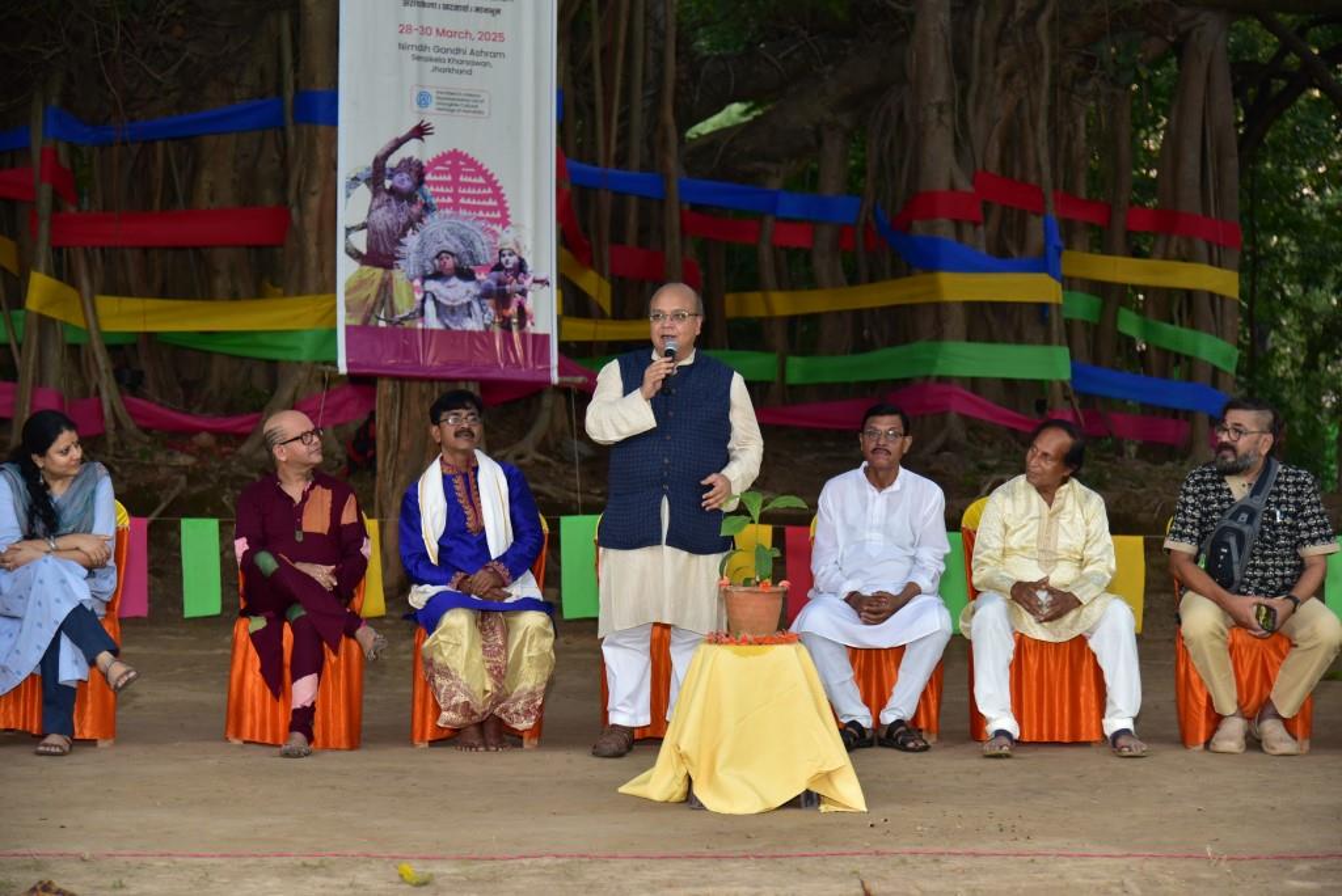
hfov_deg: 28.8
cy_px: 448
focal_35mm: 70
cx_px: 671
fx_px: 2611
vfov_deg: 19.5
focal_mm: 70
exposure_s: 1/200
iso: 800
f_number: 4
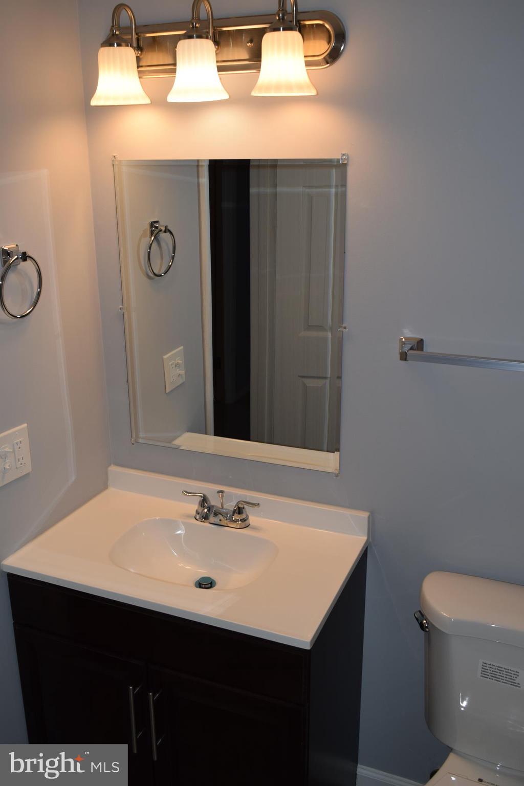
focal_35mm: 33
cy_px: 393
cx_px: 262
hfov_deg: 40.0
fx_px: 720
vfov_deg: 57.2
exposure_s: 1/125
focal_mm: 22
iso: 320
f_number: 5.6
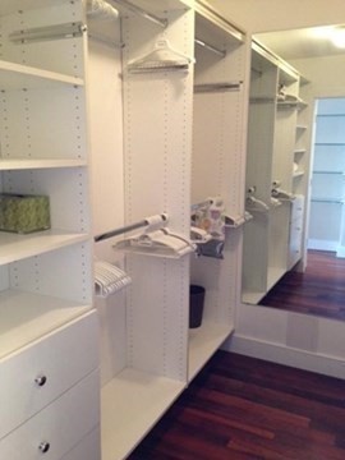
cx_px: 172
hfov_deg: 42.9
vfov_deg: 55.4
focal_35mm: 33
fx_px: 439
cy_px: 230
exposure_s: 1/20
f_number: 2.4
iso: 125
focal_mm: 4.12
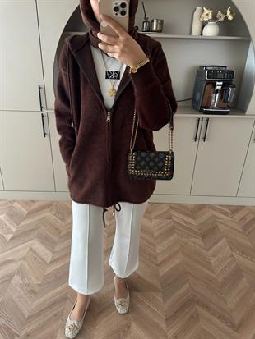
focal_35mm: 24
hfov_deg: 56.8
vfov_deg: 71.6
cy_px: 170
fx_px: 236
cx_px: 128
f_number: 1.78
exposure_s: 1/60
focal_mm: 6.86
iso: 320
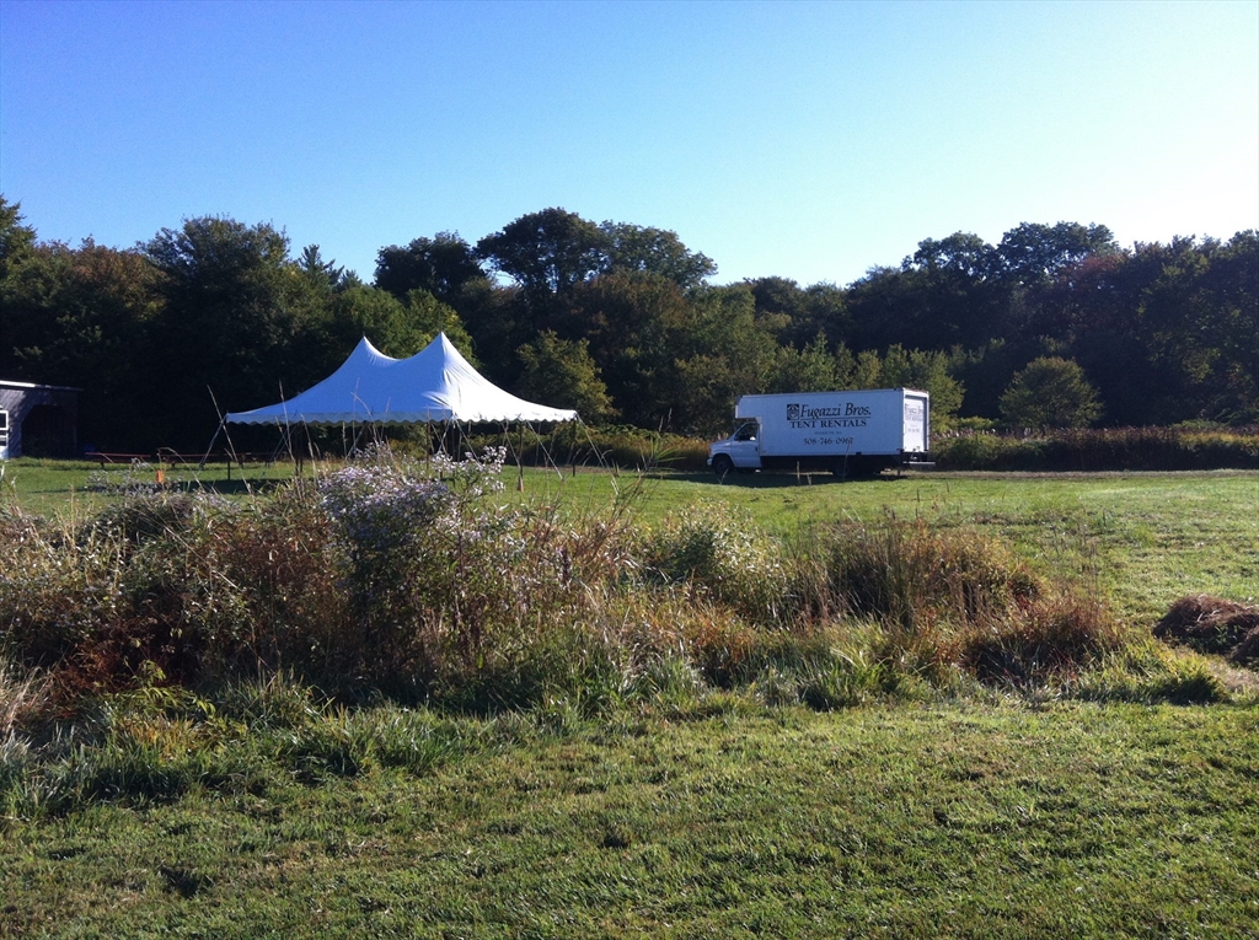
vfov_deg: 40.6
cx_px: 630
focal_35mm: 35
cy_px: 470
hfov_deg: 52.7
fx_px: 1271
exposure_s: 1/1005
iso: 80
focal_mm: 3.85
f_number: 2.8
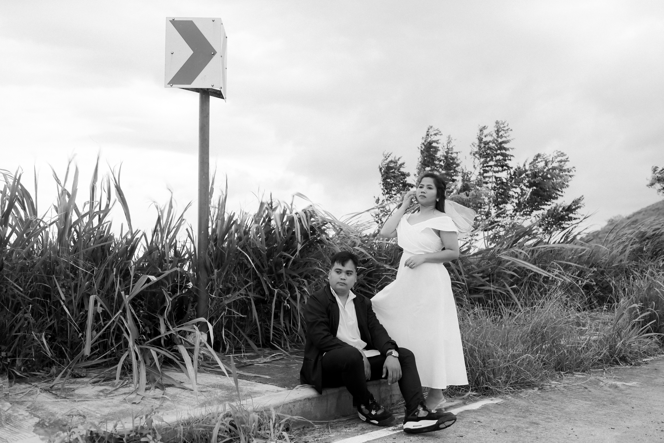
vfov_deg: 37.9
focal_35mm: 35
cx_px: 332
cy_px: 222
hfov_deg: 54.4
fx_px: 646
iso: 500
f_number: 3.2
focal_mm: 35
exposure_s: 1/125
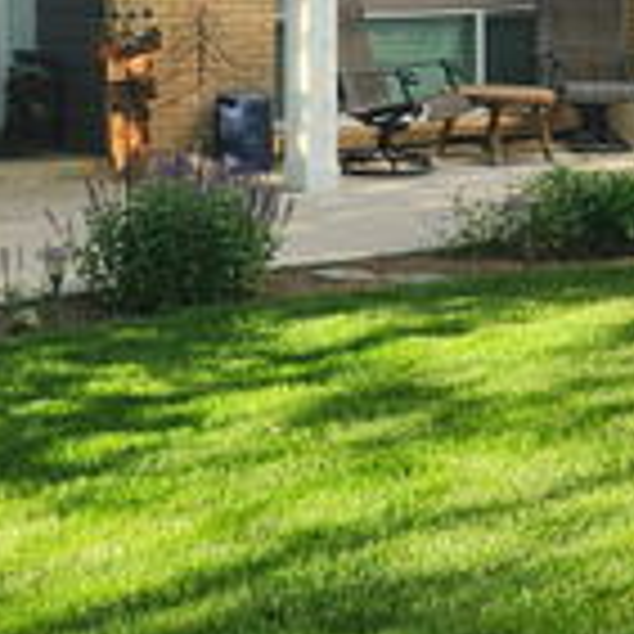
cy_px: 175
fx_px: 1906
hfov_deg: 18.3
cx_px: -22
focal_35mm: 92
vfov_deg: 18.8
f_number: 1.8
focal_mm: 5.4
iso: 20
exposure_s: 1/259
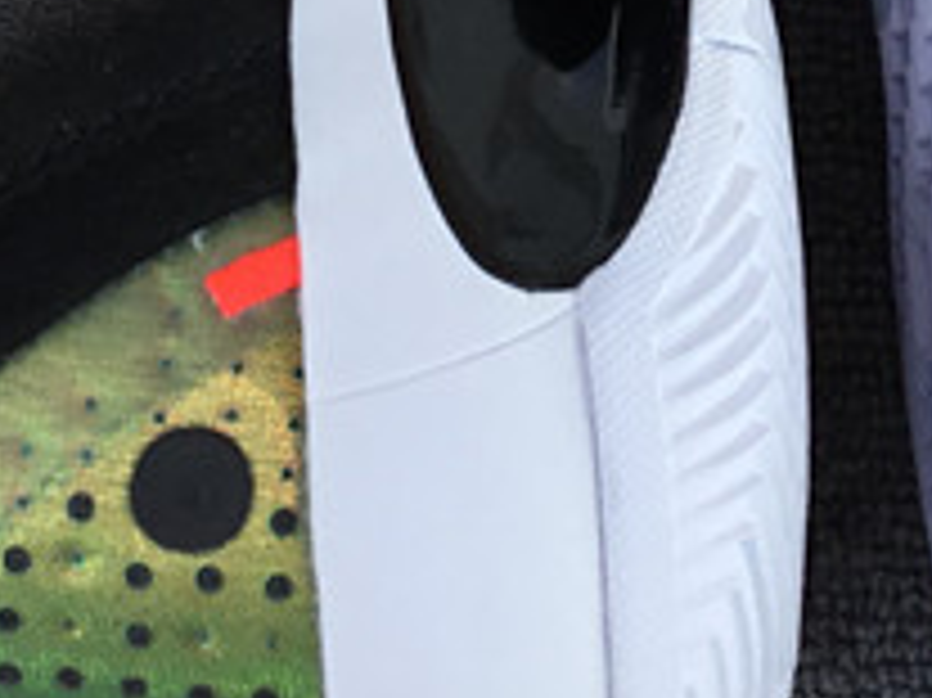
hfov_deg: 14.6
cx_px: 671
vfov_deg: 10.5
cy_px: -426
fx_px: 3633
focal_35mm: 135
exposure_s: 1/231
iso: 25
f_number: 2.4
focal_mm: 3.3
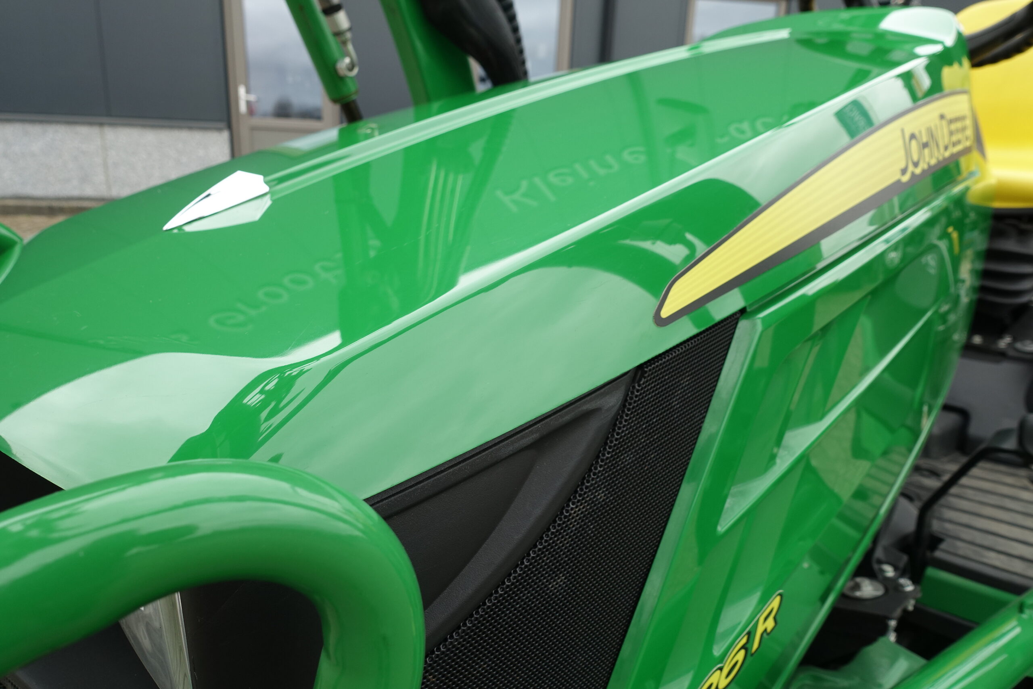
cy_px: 344
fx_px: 689
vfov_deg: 53.1
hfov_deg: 73.7
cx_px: 516
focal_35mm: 24
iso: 125
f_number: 4
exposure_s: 1/160
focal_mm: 8.8
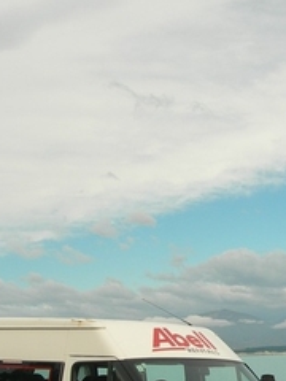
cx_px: 281
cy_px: 294
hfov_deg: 15.3
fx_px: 1047
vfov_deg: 20.5
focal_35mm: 95
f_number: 4.8
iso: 50
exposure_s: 1/650
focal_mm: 7.8
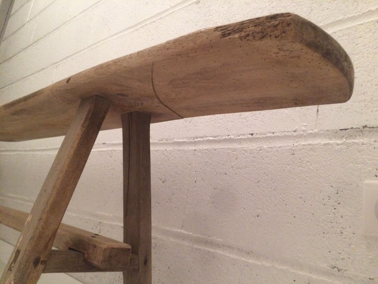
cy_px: 142
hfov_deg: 61.7
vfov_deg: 48.2
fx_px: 317
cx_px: 189
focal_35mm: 29
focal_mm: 4.15
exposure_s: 1/33
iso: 320
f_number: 2.2
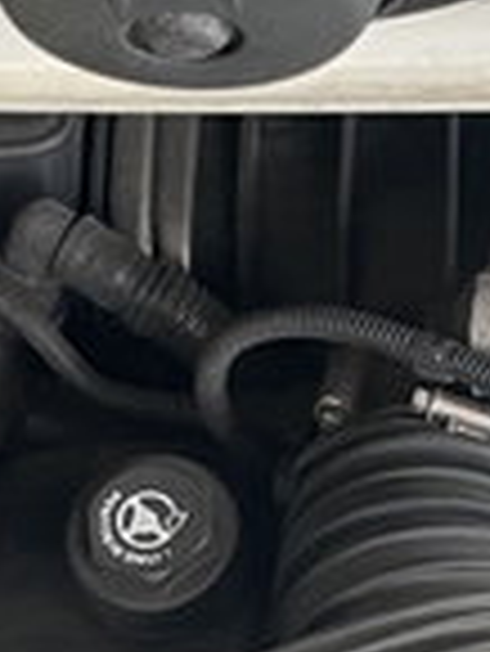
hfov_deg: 10.7
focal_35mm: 138
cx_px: 387
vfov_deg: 14.2
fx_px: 2601
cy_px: 481
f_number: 1.6
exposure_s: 1/50
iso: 100
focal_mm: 4.2
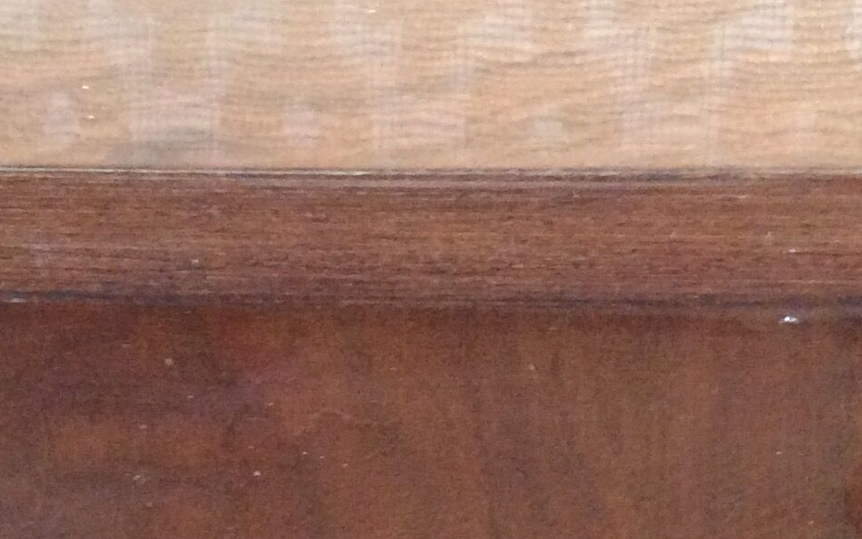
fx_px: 2185
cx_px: 400
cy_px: 608
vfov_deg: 13.7
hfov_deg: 22.3
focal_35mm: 93
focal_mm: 3.3
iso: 320
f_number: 2.4
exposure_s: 1/17
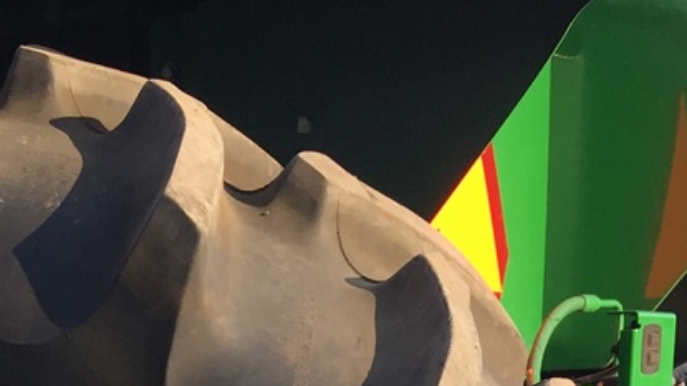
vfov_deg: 8.4
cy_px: 1224
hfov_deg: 18.2
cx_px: 169
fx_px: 2130
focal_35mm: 117
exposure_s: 1/373
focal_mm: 4.15
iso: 25
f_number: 2.2
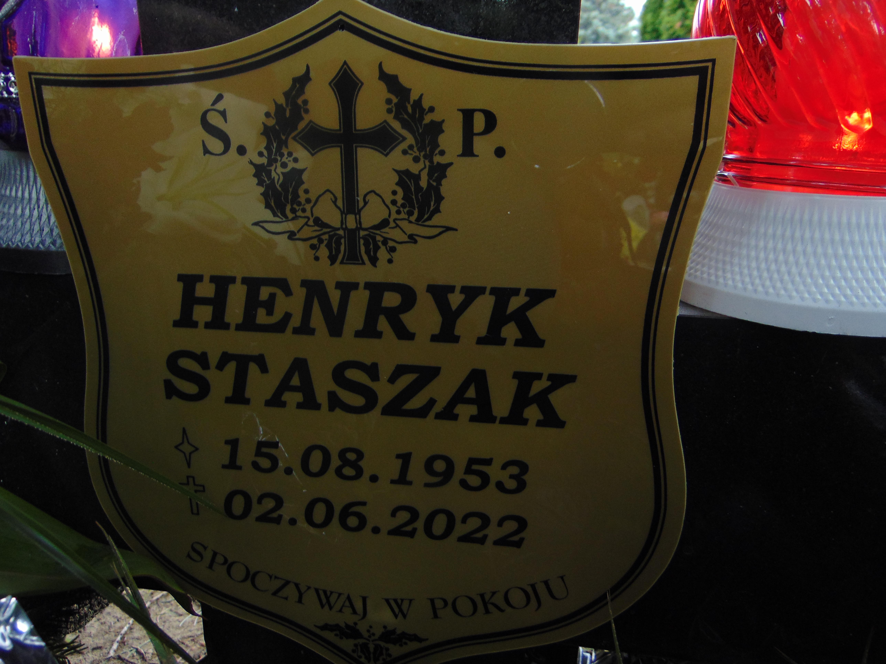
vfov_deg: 54.9
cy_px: 332
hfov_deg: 69.4
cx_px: 443
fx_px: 640
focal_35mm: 25
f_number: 3
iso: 80
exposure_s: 1/30
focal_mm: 4.5
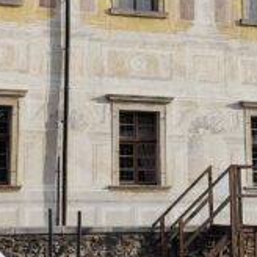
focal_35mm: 84
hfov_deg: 20.6
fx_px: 706
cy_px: 65
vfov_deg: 20.5
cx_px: 94
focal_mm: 6.19
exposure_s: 1/689
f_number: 1.65
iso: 50
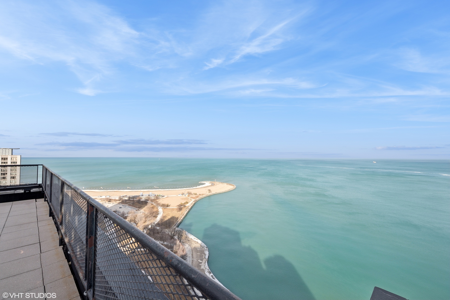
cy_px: 150
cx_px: 225
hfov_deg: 96.8
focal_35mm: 16
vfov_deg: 73.7
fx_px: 200
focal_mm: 16
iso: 100
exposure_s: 1/60
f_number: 13
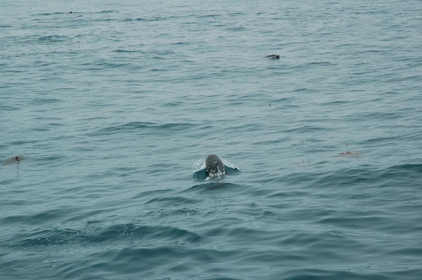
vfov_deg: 13.0
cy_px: 140
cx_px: 211
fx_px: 1230
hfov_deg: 19.5
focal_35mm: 105
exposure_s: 1/400
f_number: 11
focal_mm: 70
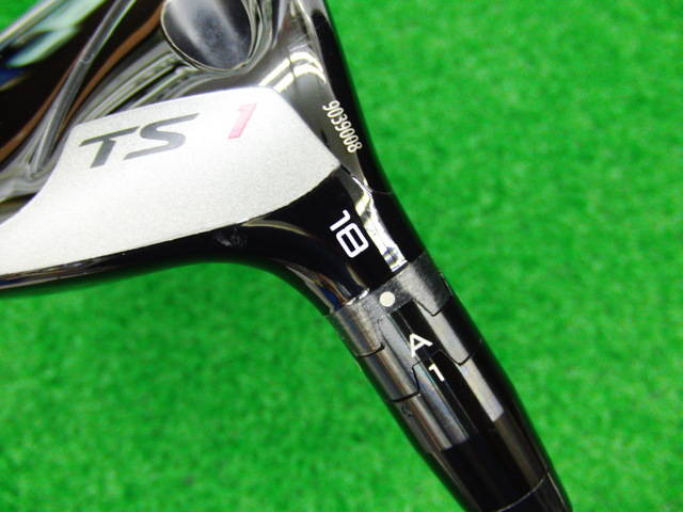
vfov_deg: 38.7
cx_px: 342
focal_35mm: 37
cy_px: 256
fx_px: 730
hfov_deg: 50.1
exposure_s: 1/20
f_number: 3.6
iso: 400
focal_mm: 6.42
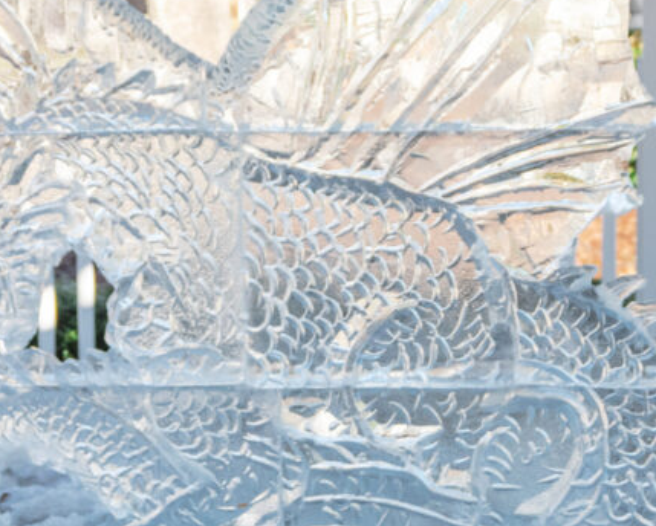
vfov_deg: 11.0
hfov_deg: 13.6
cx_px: 191
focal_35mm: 141
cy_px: 255
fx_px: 2740
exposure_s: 1/3200
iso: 320
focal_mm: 42
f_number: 2.8
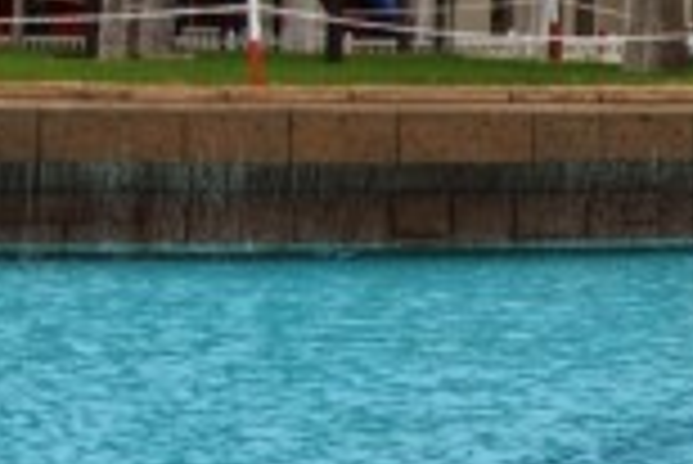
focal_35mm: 268
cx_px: 1901
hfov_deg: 7.0
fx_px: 5164
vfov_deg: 5.1
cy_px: 90
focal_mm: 24
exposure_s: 1/160
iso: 100
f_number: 6.3
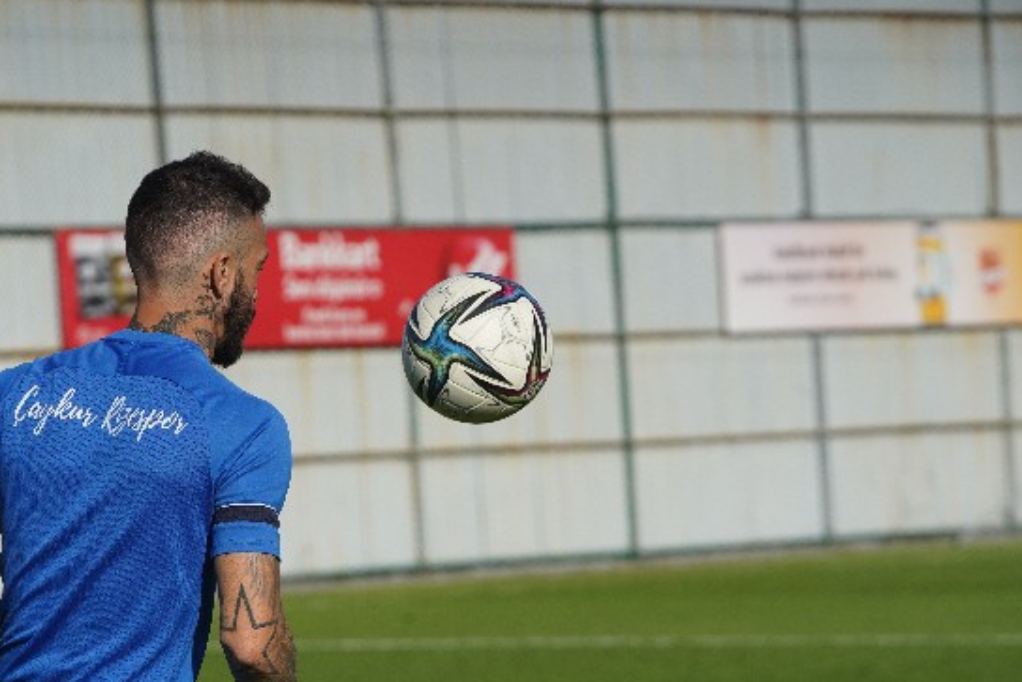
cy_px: 395
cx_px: 426
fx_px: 6360
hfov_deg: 9.2
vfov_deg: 6.1
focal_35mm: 224
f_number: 8
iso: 1250
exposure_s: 1/5000
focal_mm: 182
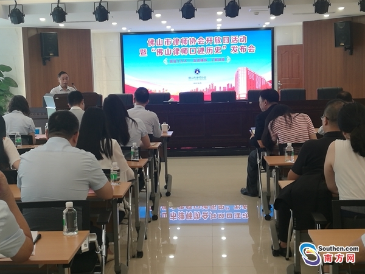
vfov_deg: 27.0
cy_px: 137
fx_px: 569
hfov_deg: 35.5
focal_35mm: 54
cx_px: 182
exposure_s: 1/33.3
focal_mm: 4.04
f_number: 2
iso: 100
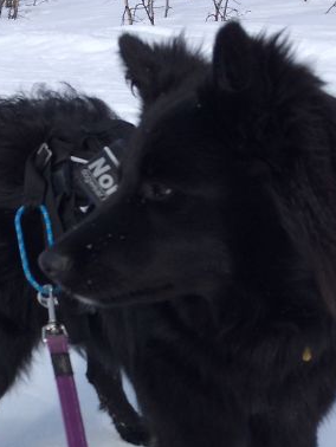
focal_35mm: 64
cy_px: 407
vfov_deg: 29.0
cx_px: 173
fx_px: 827
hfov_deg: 23.0
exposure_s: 1/3165
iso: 40
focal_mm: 4.12
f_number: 2.2
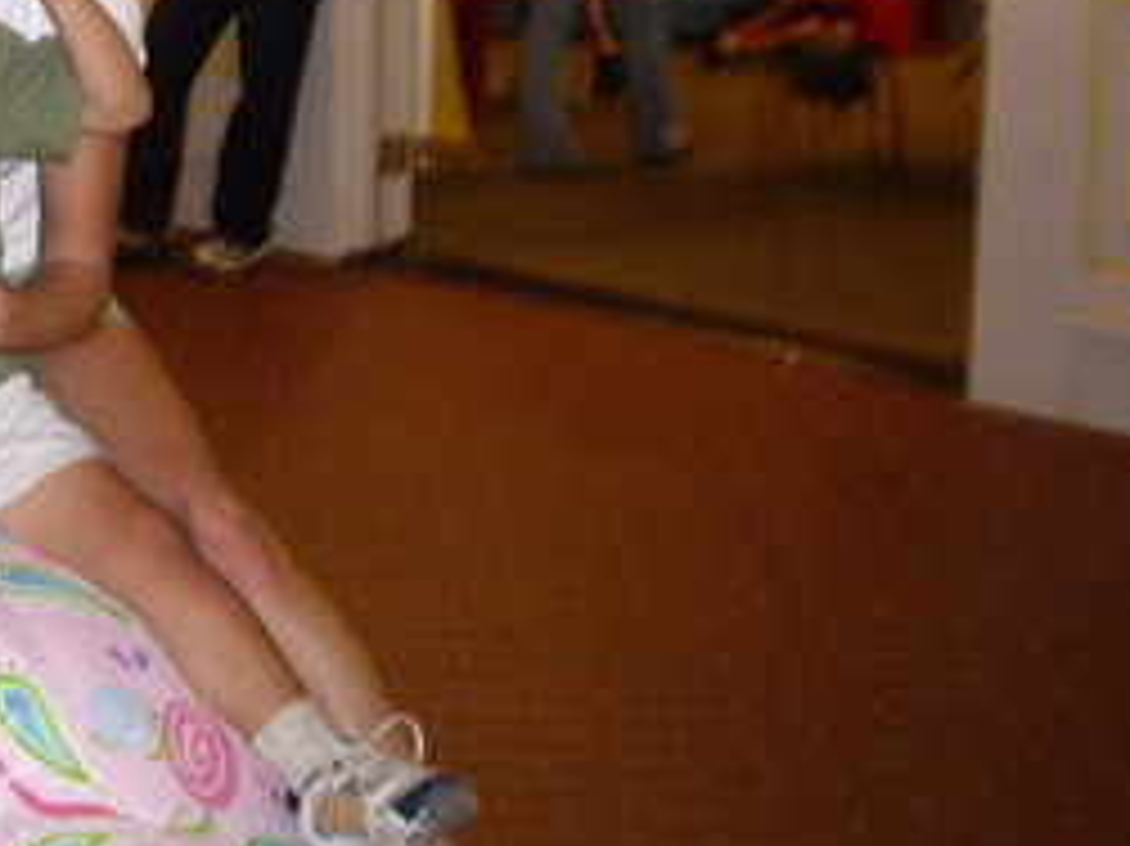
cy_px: 112
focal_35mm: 97
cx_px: -171
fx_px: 3165
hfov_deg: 19.3
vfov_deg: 15.1
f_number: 2.7
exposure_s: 1/40
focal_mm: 6.2
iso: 200
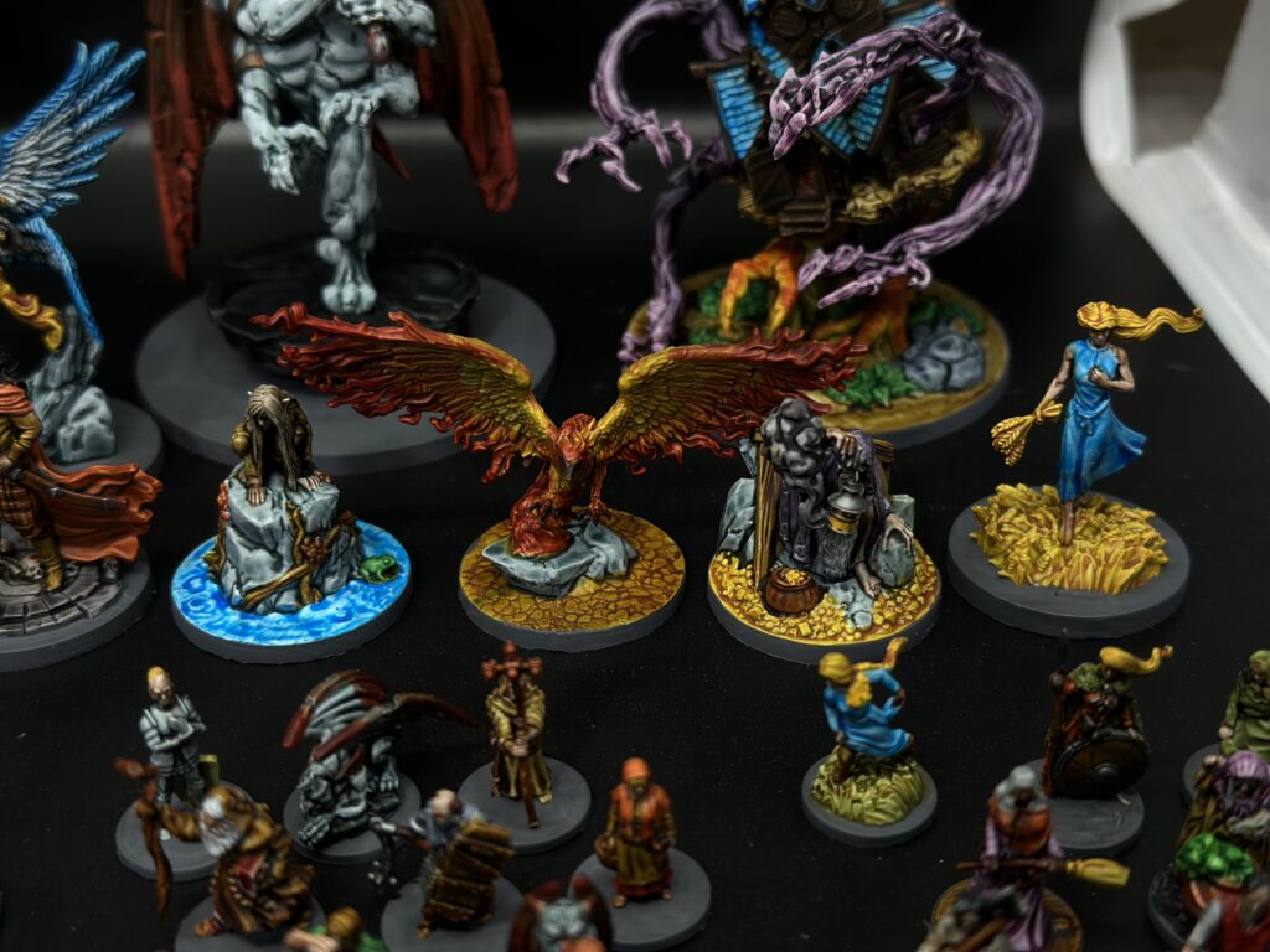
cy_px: 476
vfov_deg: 30.3
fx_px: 1761
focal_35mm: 48
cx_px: 635
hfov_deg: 39.7
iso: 80
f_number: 1.78
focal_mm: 6.86
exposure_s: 1/220
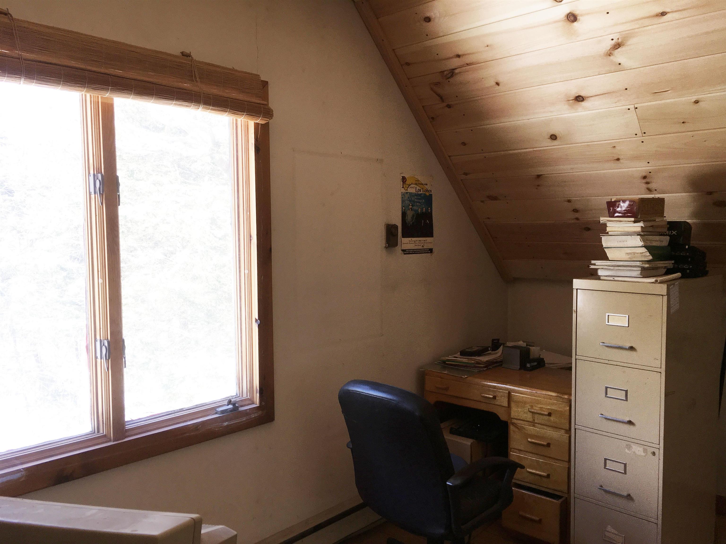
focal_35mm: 29
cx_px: 363
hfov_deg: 61.7
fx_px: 608
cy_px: 272
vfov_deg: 48.2
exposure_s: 1/60
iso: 25
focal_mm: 4.15
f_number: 2.2
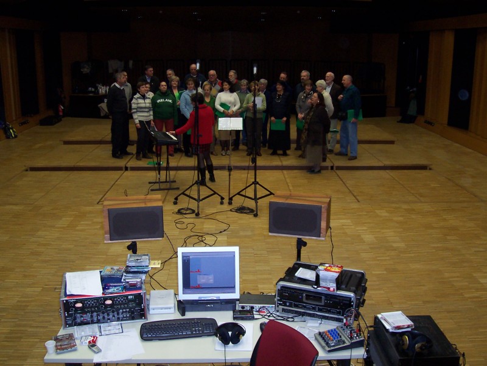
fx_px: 521
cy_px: 183
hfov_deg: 50.1
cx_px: 244
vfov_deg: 38.7
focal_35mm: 37
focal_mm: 5.6
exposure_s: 1/60
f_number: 2.8
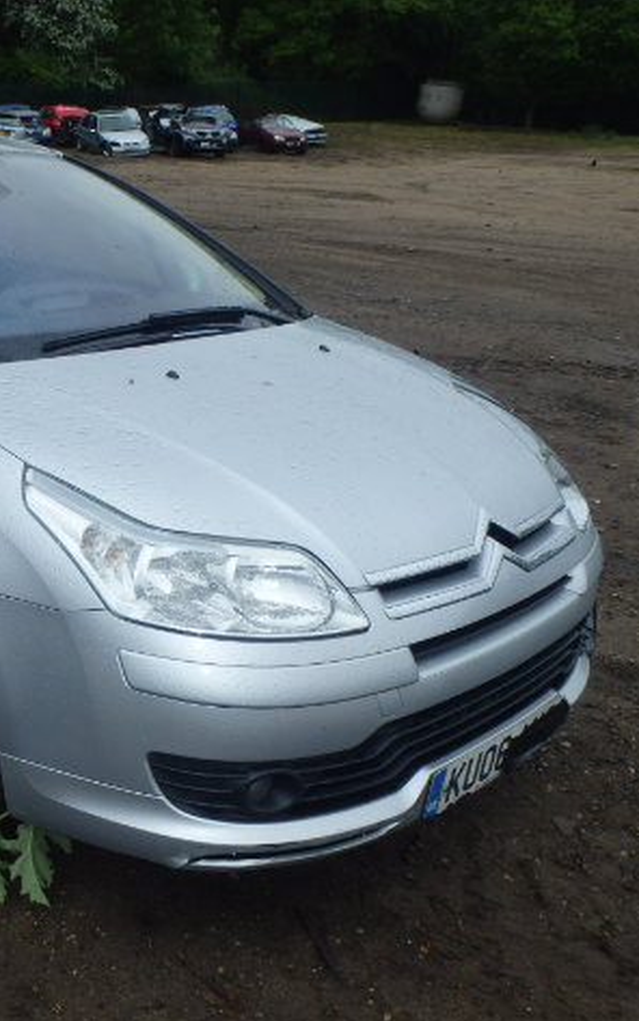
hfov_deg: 28.4
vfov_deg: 46.2
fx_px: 1197
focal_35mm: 43
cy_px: 516
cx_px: 32
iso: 125
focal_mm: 5.4
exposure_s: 1/400
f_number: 4.1
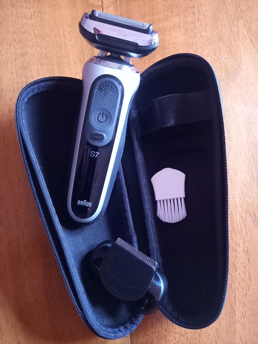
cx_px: 129
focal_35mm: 25
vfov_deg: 69.4
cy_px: 172
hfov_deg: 54.9
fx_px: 248
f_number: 1.8
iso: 1250
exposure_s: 1/20
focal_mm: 4.65
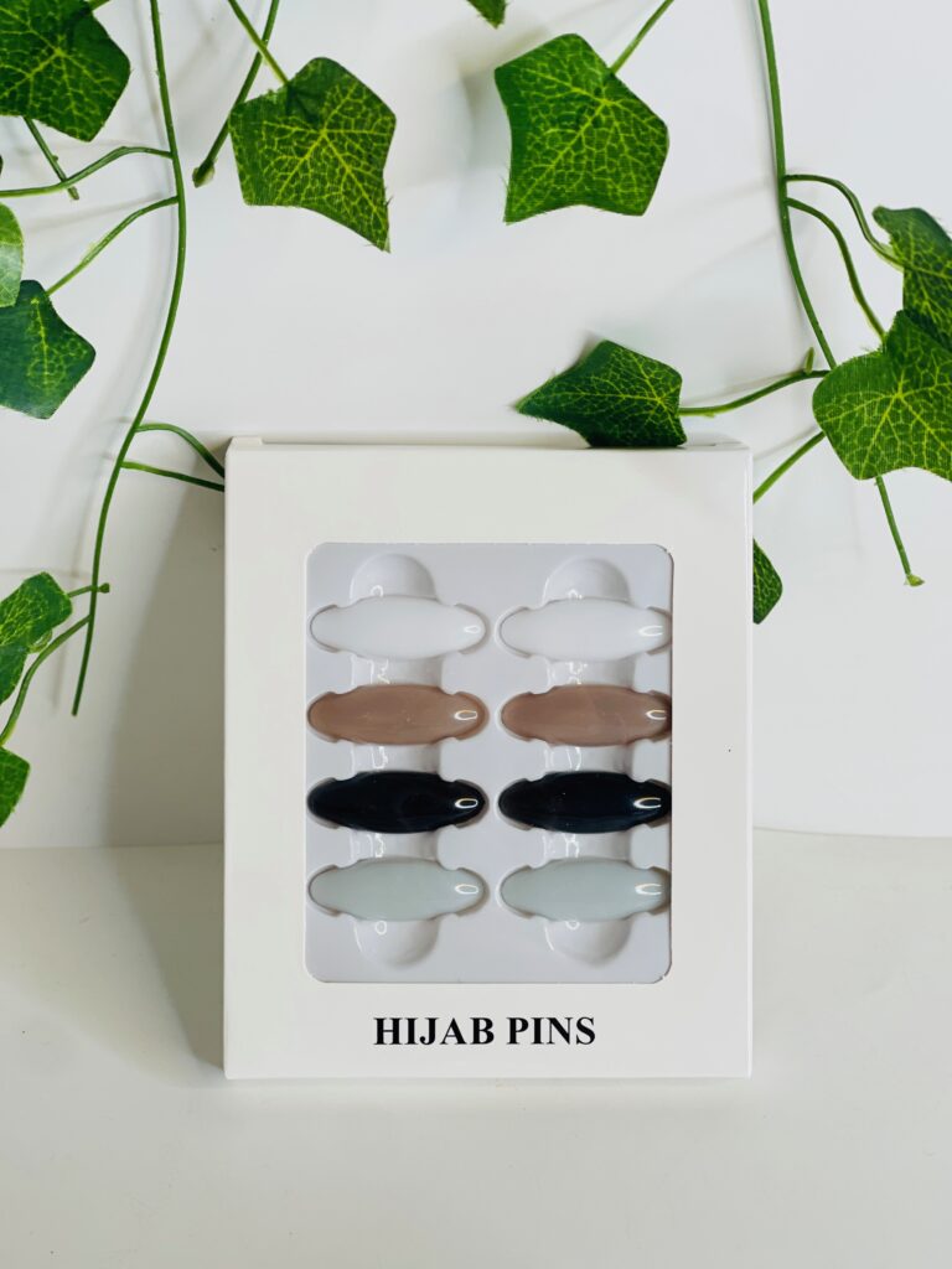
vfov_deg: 30.3
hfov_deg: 22.9
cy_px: 634
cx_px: 476
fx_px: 2347
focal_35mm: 64
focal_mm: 7.5
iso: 40
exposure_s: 1/121
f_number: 2.2
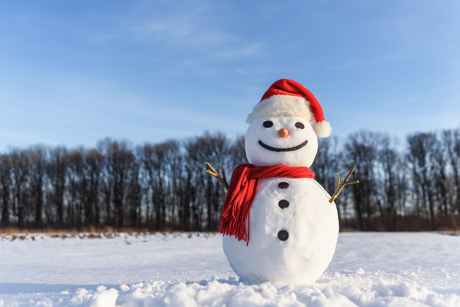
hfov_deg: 50.7
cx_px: 230
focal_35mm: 38
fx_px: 486
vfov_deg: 35.1
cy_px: 154
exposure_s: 1/3200
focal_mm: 38
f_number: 3.2
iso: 200
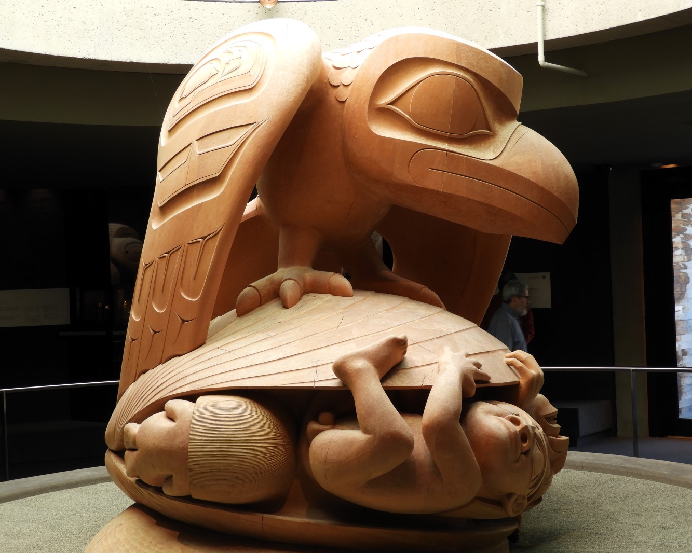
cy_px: 274
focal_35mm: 58
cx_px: 360
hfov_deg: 32.5
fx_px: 1188
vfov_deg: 26.2
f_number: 4
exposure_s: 1/40
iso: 100
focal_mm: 9.9
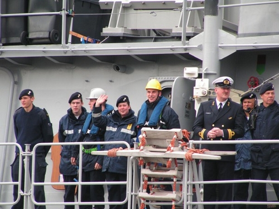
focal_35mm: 380
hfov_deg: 5.2
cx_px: 140
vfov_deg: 3.9
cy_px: 104
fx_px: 3063
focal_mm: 63
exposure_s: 1/400
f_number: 3.7
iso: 80
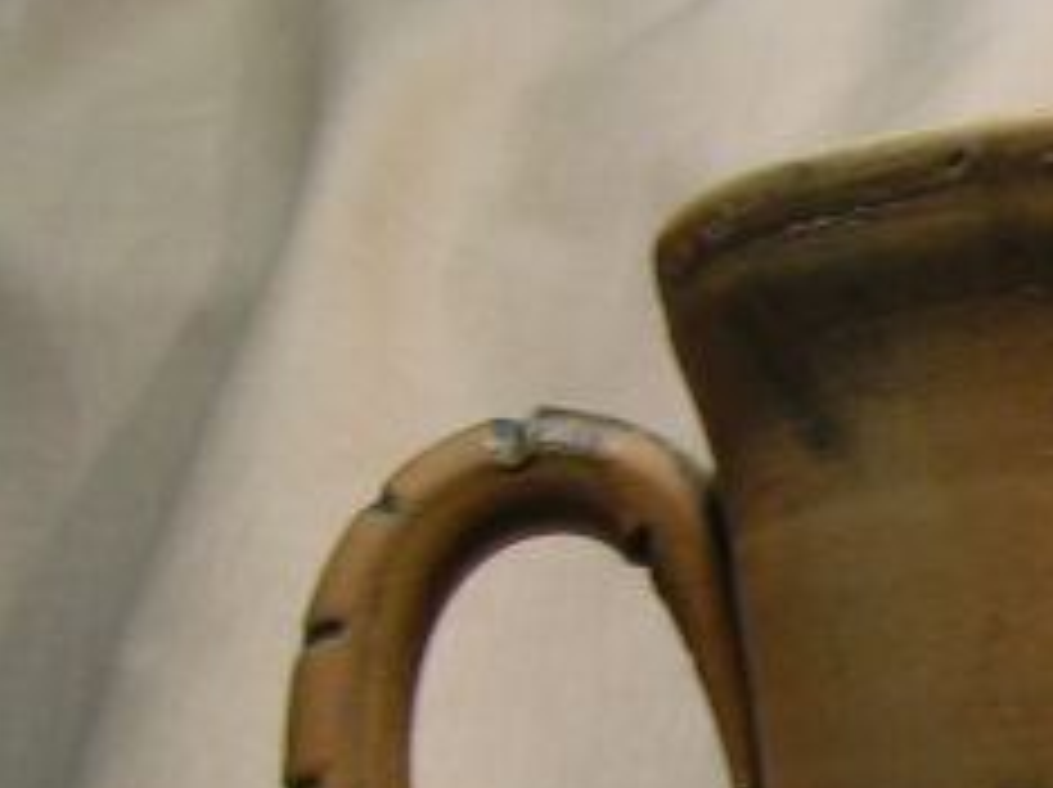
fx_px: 3160
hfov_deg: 17.5
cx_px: 1431
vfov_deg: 13.8
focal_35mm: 104
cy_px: 923
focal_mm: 5.8
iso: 50
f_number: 3.5
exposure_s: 1/40
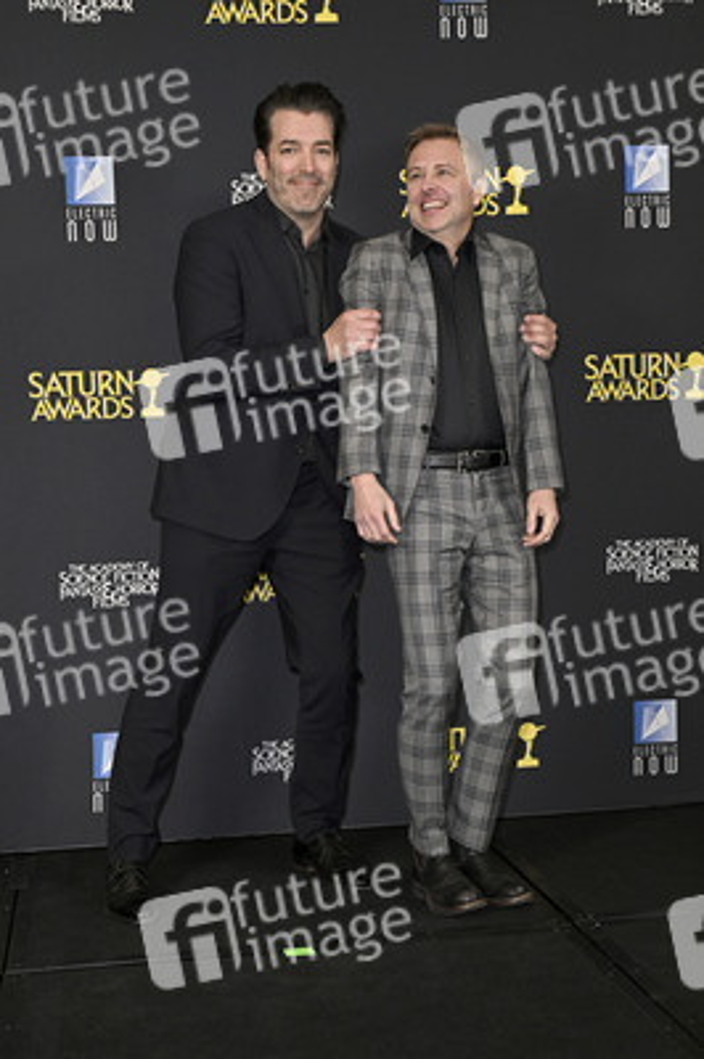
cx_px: 352
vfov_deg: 47.4
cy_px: 530
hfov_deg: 32.6
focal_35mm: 41
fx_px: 1205
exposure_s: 1/320
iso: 2000
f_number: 5.6
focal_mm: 41
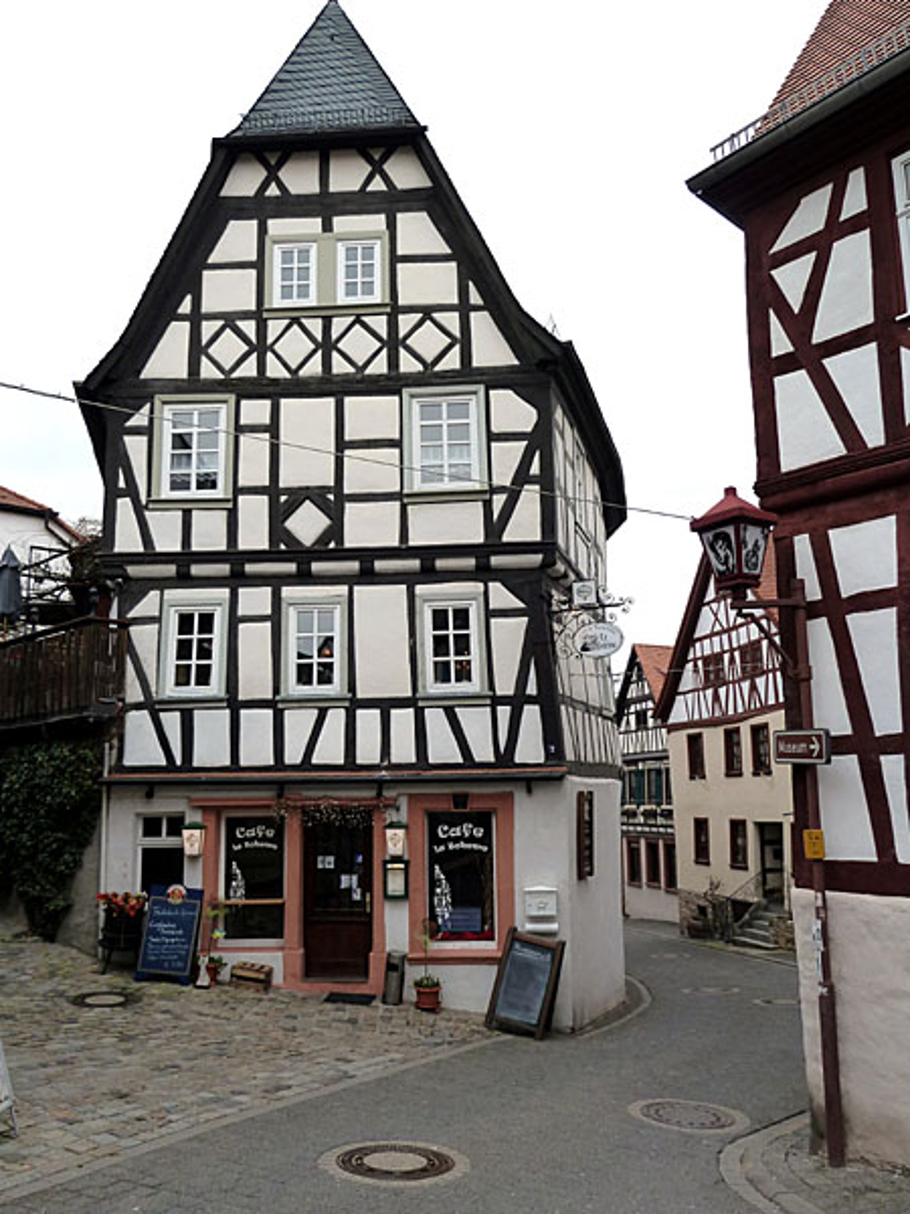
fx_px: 1016
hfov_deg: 48.2
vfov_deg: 61.7
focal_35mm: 29
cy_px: 607
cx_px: 455
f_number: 4
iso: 125
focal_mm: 4.7
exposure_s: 1/200
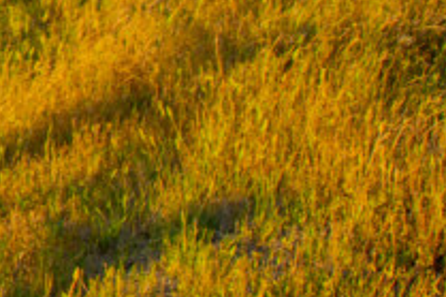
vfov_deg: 7.5
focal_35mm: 178
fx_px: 2203
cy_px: -256
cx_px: -805
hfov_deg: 9.5
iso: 100
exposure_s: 1/100
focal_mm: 31
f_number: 8
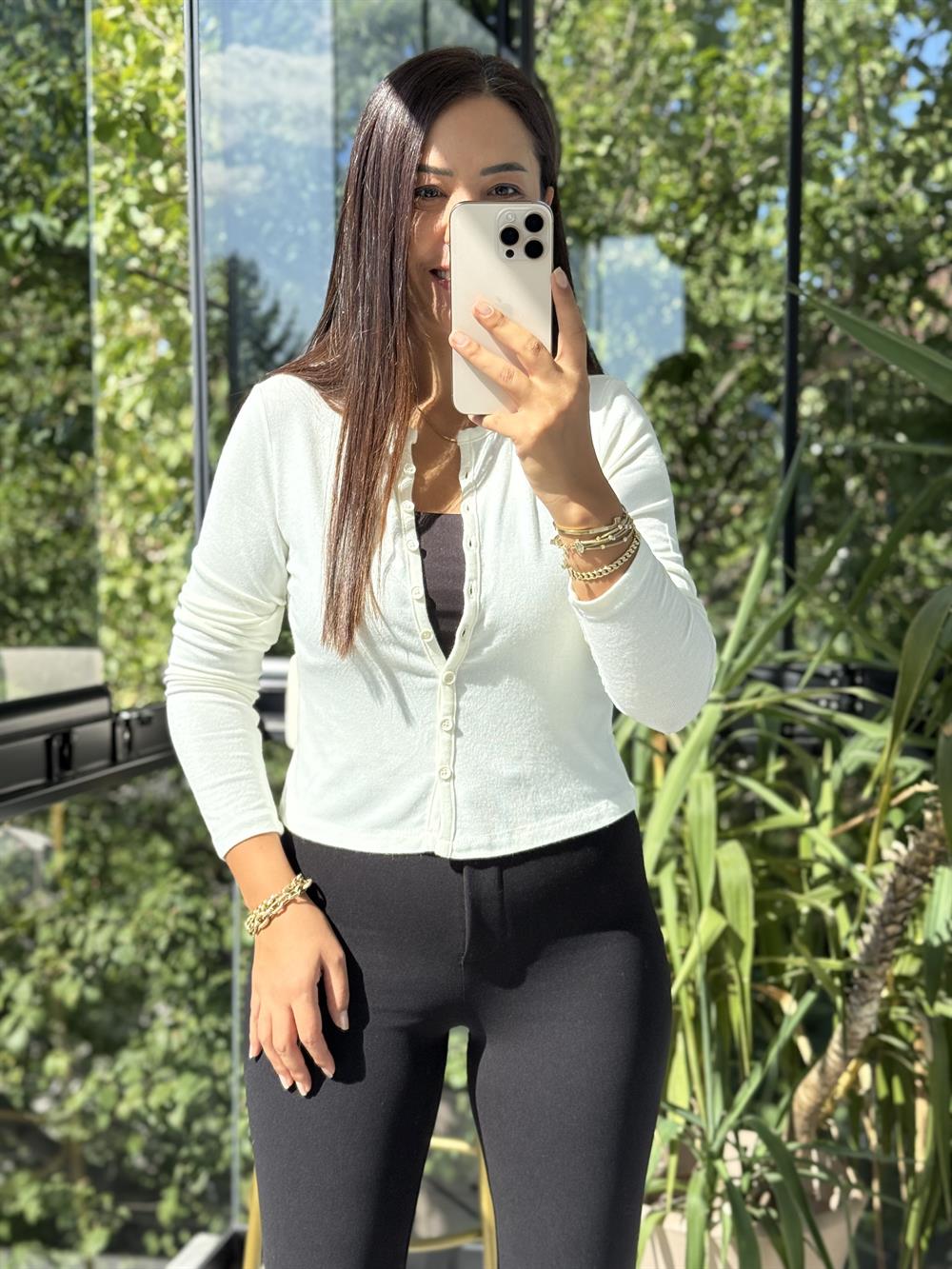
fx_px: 1760
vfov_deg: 39.7
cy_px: 634
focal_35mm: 48
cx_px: 476
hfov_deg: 30.3
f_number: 1.78
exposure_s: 1/1222
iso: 64
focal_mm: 6.76
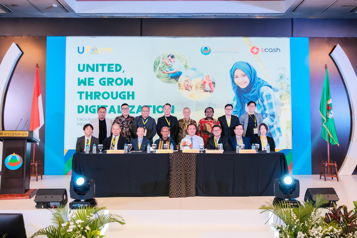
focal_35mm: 32
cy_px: 119
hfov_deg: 58.7
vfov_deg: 41.1
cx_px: 178
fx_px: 317
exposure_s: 1/125
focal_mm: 21
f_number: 2.8
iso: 1600
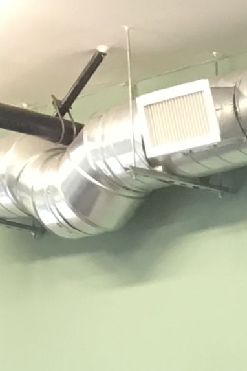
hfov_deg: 6.1
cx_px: 835
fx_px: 2079
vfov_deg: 9.1
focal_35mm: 202
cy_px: 894
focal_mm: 4.15
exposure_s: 1/30
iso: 64
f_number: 2.2
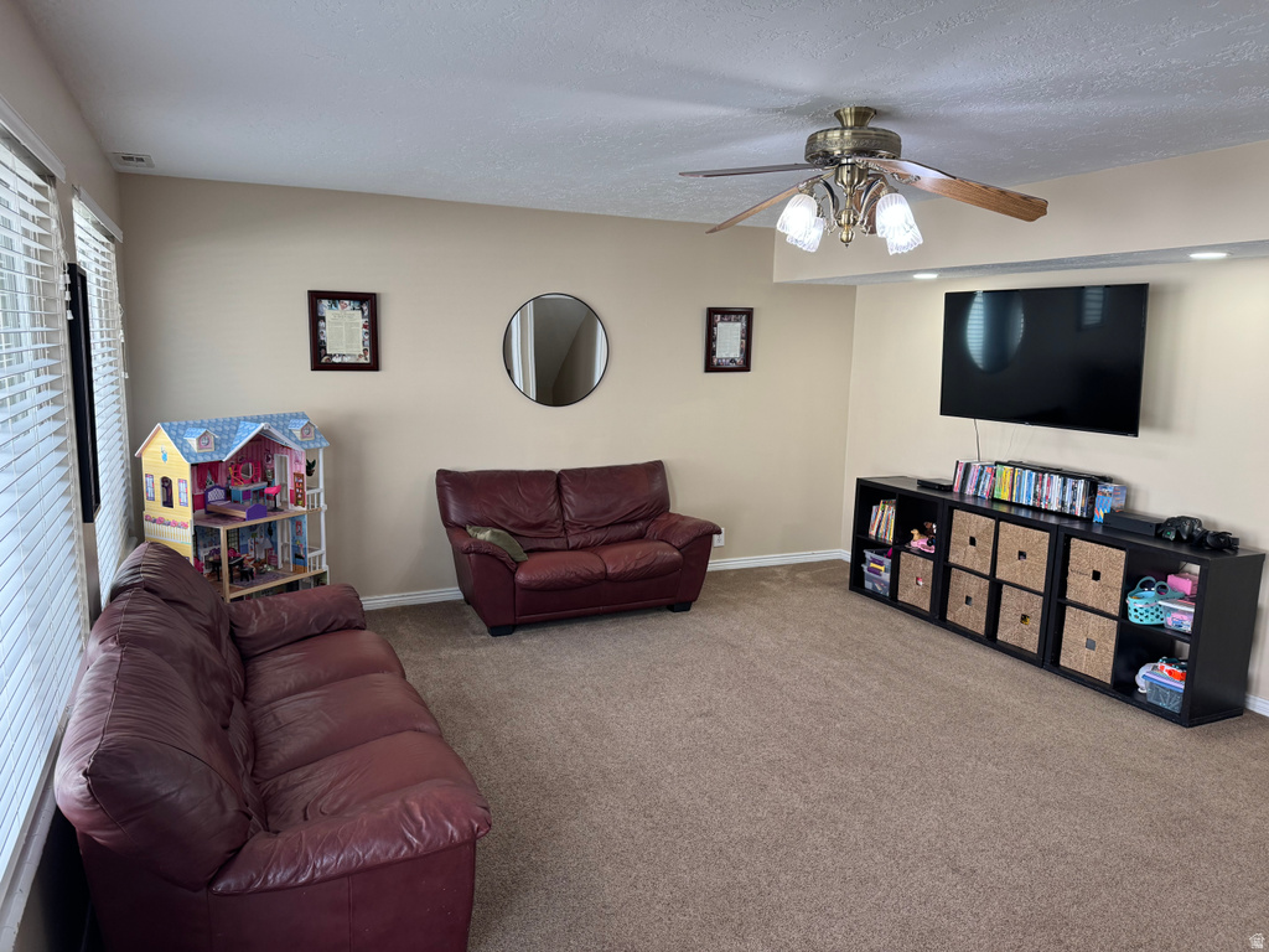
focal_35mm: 24
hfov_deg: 71.6
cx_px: 634
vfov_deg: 56.8
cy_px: 476
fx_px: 880
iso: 160
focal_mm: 6.76
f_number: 1.78
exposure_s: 1/120
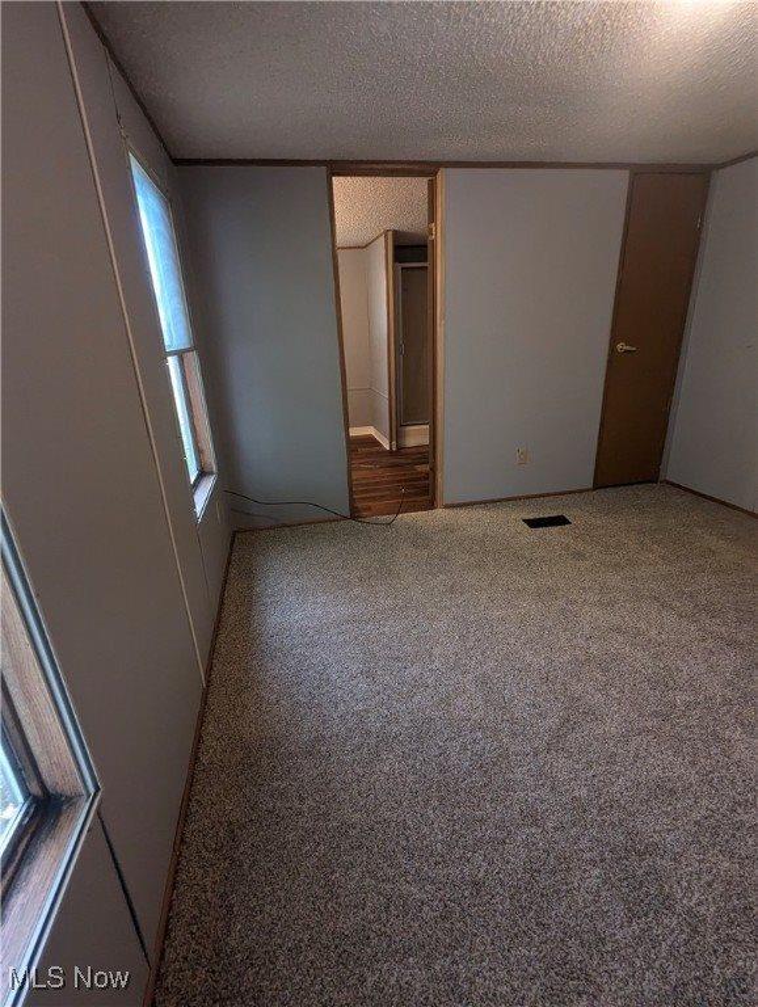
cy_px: 504
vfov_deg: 94.4
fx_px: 466
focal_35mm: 16
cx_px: 379
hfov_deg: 78.2
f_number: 2.2
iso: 393
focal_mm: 2.35
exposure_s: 1/60
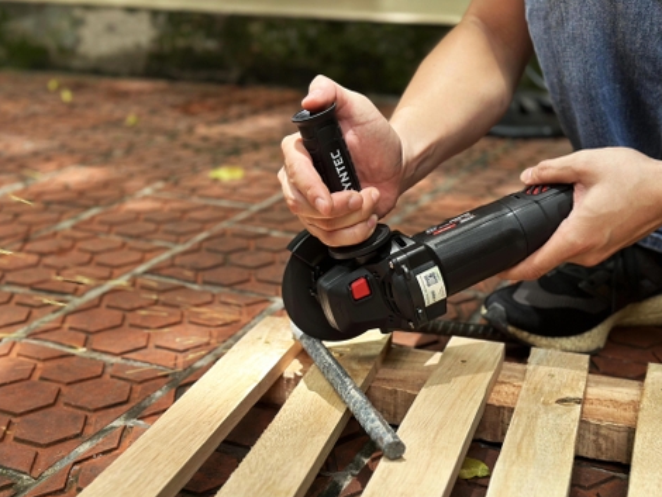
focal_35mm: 49
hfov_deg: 38.9
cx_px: 335
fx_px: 938
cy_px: 251
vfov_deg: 29.7
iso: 80
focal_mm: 6.86
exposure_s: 1/291
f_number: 1.78
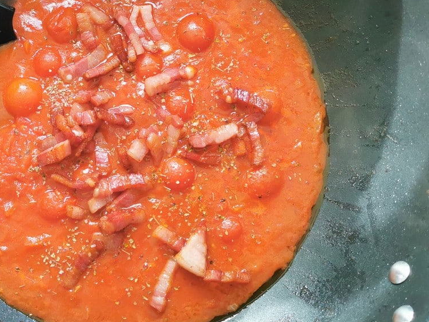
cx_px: 134
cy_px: 121
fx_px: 533
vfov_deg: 33.4
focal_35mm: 43
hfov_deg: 43.1
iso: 200
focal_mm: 5.56
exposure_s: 1/50
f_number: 1.6
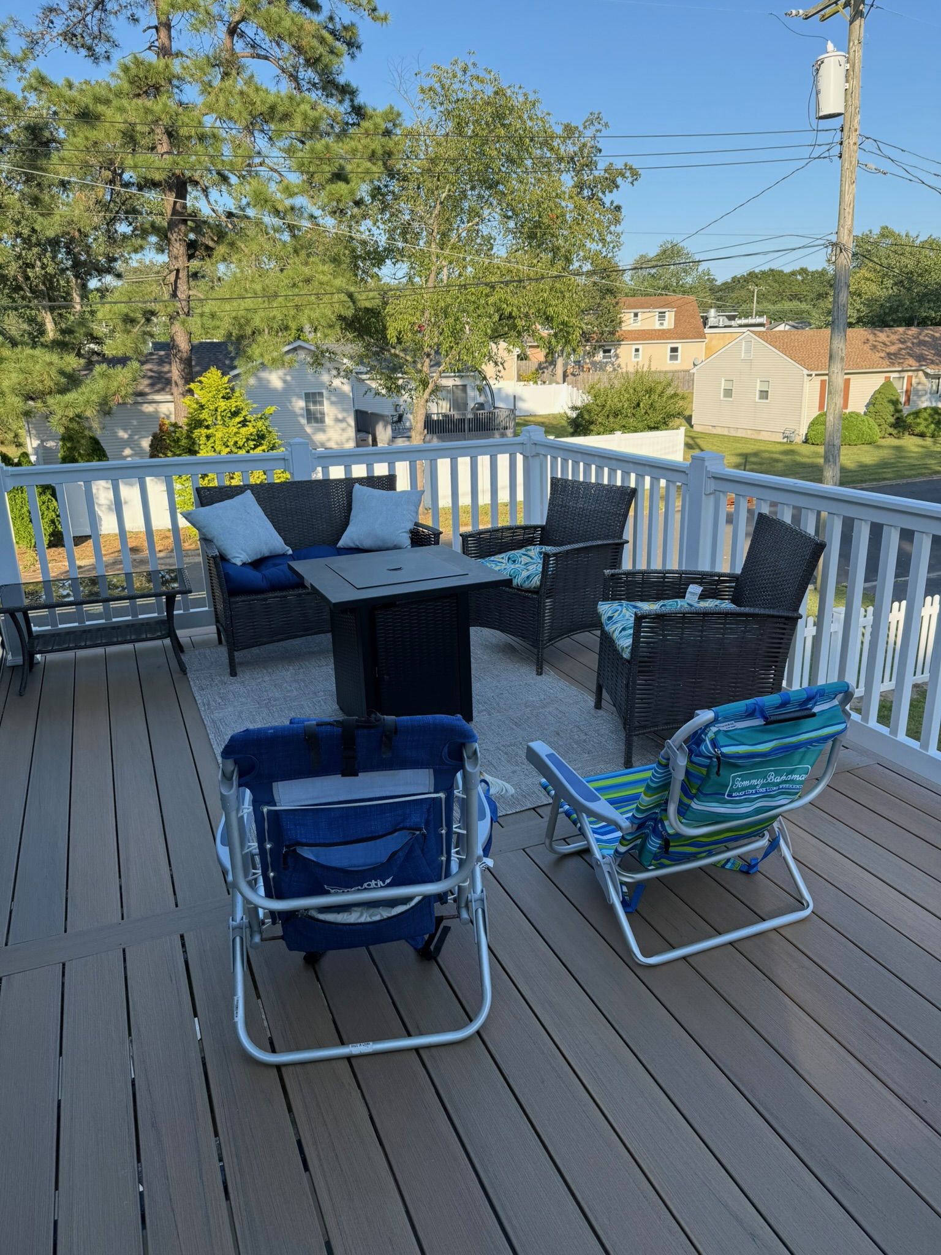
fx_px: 870
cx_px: 470
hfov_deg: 56.8
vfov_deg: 71.6
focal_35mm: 24
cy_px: 628
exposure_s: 1/943
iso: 80
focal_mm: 6.76
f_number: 1.78
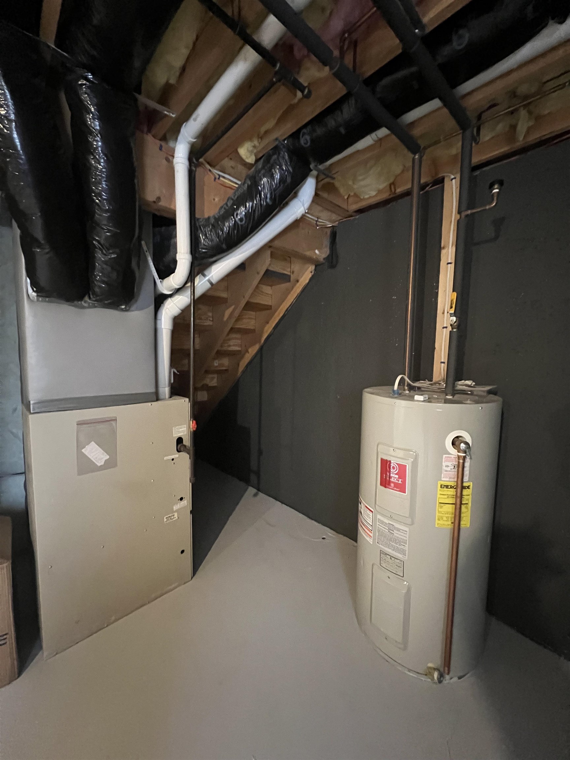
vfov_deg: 106.2
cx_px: 285
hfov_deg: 89.9
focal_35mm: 13
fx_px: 285
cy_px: 380
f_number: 1.8
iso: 1600
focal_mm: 1.57
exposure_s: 1/30
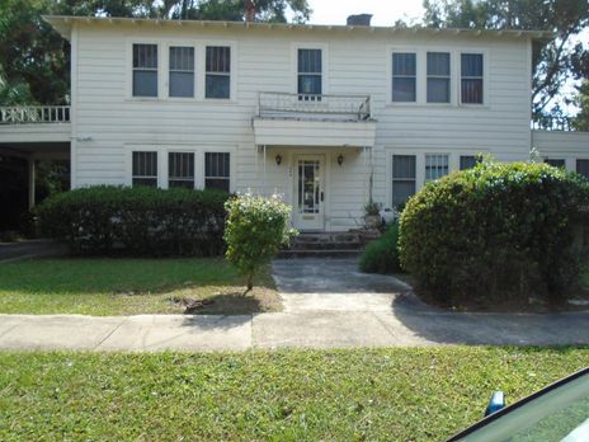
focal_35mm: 28
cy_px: 208
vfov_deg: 49.7
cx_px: 297
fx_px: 476
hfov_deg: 63.4
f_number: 3.2
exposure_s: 1/400
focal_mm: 4.6
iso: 100
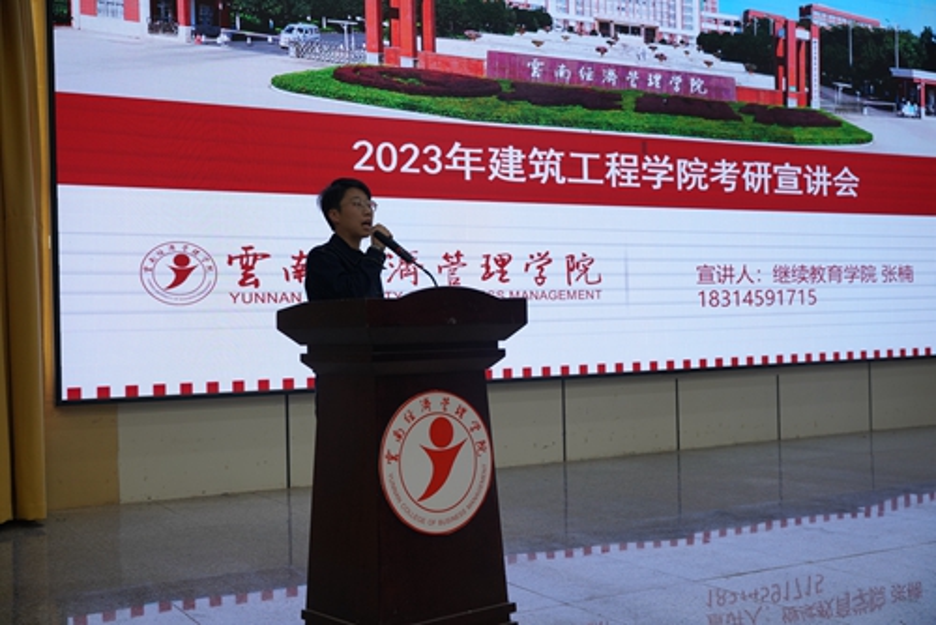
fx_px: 1124
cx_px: 468
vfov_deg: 31.1
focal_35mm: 43
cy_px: 312
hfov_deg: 45.2
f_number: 4
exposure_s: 1/160
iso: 800
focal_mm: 43.2
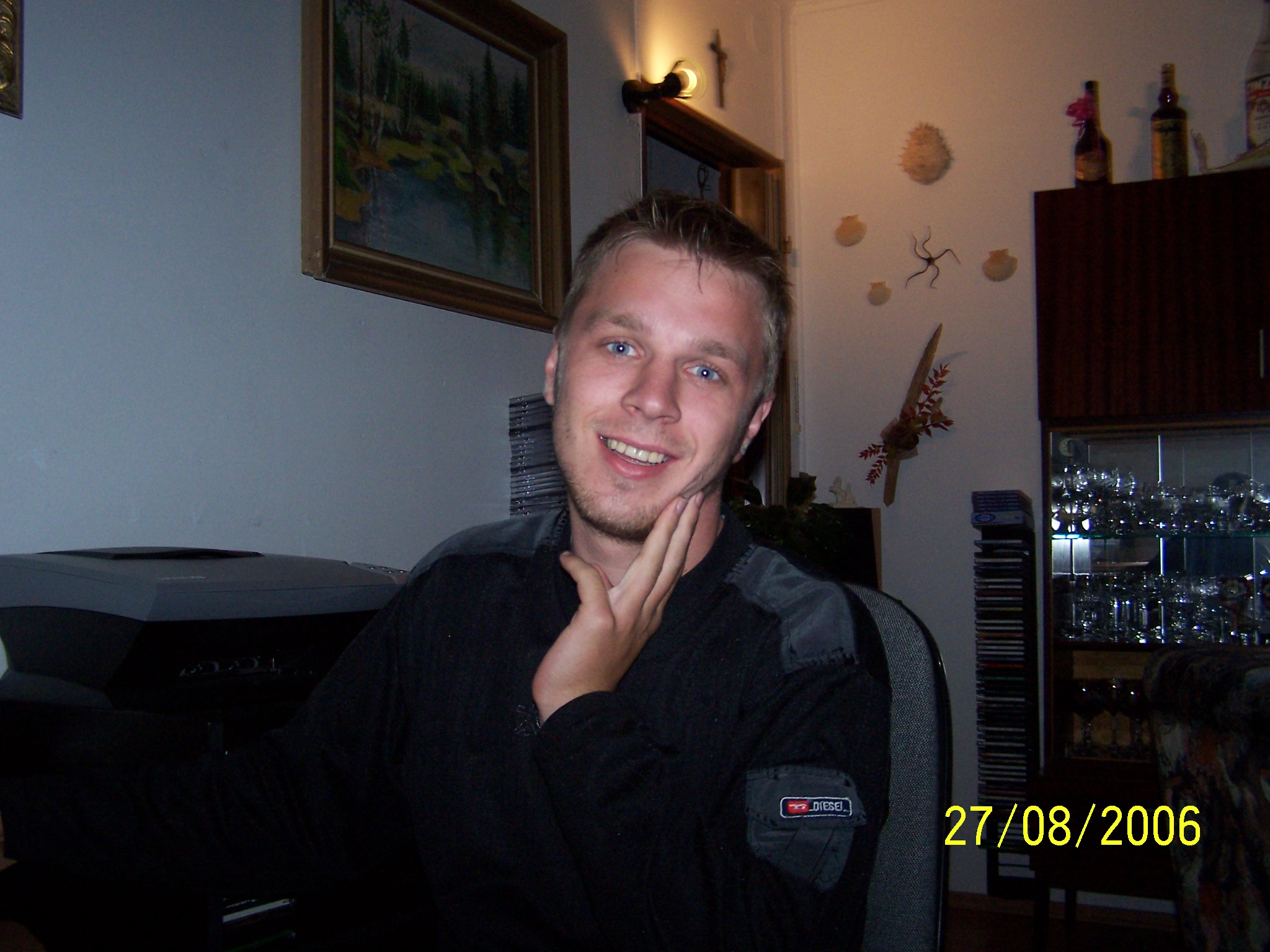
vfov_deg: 37.7
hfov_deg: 49.0
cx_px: 635
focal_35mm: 38
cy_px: 476
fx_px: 1394
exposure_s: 1/60
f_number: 2.8
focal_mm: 6.3
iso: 140
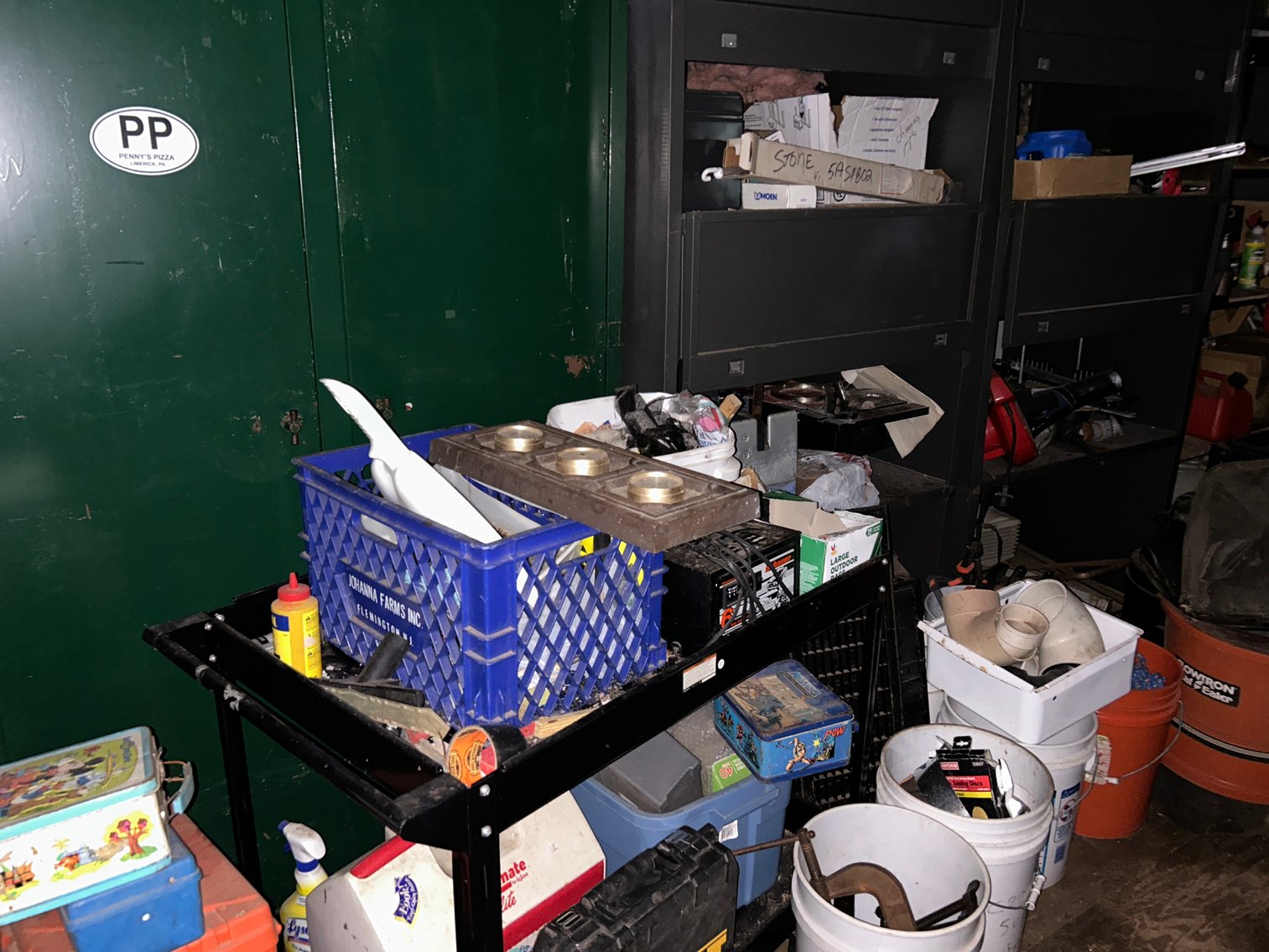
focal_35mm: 26
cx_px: 634
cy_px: 476
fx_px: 953
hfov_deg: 67.3
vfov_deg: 53.1
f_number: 1.5
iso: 200
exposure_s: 1/4
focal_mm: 5.7
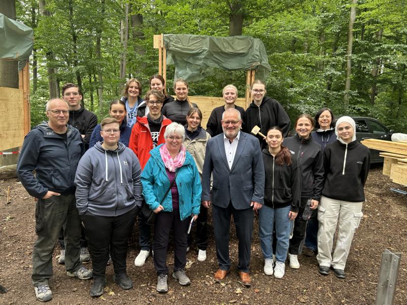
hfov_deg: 67.3
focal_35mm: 26
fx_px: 306
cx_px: 204
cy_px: 152
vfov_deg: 53.1
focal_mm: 5.7
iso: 100
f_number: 1.5
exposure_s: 1/121
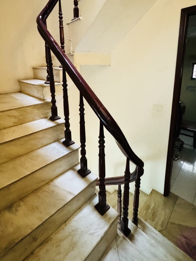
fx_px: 136
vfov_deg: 85.7
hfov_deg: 71.6
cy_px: 95
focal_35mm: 18
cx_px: 98
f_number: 2.2
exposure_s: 1/50
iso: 1000
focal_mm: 2.22
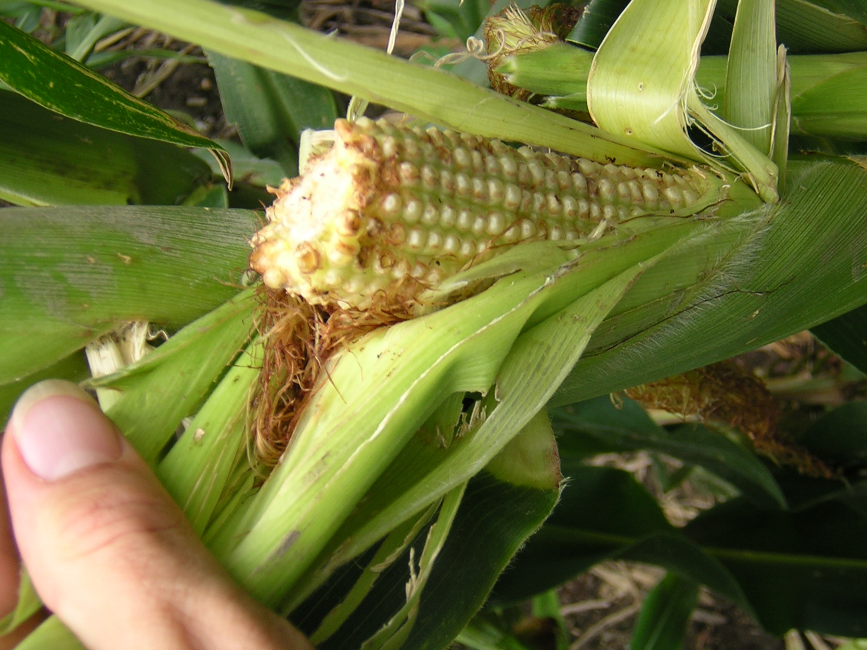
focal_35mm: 66
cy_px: 325
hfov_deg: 29.4
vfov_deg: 22.3
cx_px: 434
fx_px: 1653
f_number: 3.5
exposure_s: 1/154
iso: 100
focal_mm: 8.6
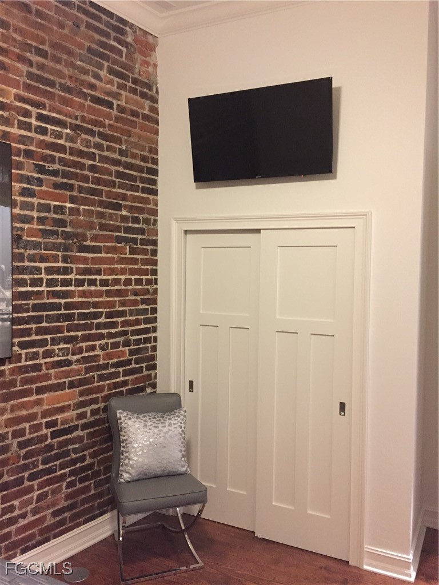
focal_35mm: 29
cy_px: 292
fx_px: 490
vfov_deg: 61.7
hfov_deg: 48.2
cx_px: 220
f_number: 2.2
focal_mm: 4.15
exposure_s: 1/15
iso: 500
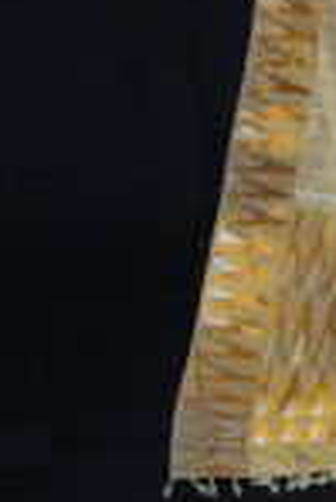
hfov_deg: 7.2
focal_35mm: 182
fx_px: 2542
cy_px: -616
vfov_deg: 10.1
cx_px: 706
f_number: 6.3
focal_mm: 40
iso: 320
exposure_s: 1/160
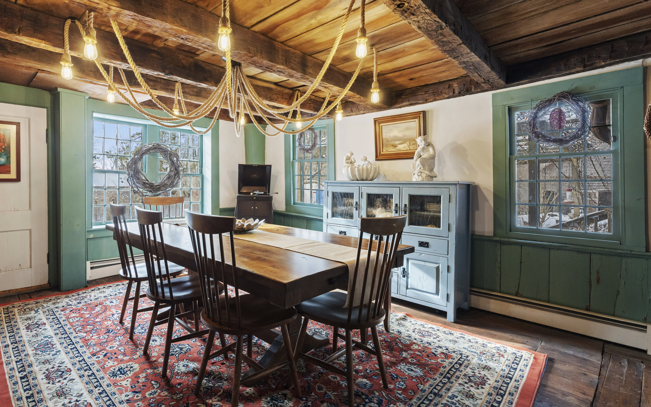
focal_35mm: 18
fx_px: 319
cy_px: 187
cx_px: 293
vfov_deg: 64.9
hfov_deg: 90.8
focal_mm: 16
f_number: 7.1
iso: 1600
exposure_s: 1/20
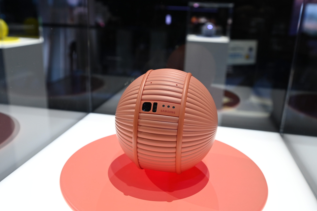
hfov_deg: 60.3
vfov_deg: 42.3
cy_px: 108
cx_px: 156
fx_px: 273
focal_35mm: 31
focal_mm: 30
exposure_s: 1/320
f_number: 8
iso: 1600
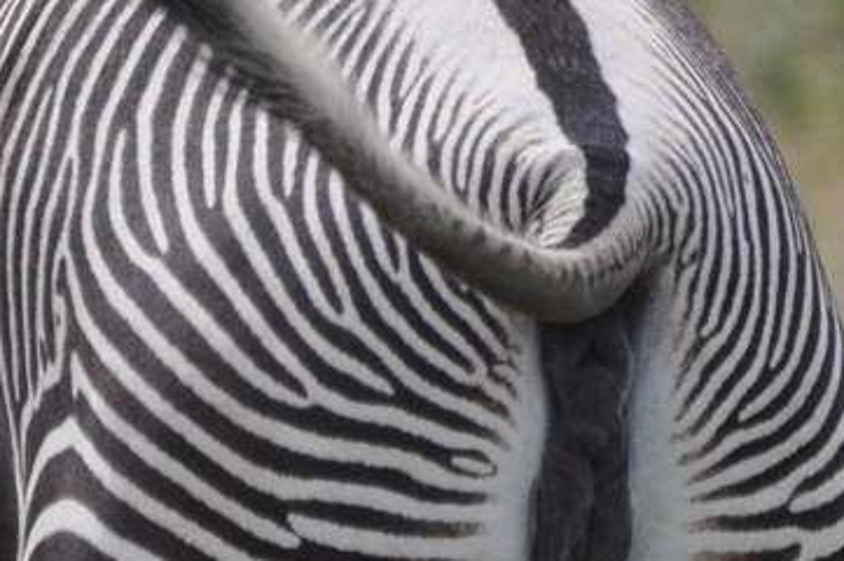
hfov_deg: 1.0
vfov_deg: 0.7
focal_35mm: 1995
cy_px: 1
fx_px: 46728
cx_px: -323
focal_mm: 300
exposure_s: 1/1250
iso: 400
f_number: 5.6
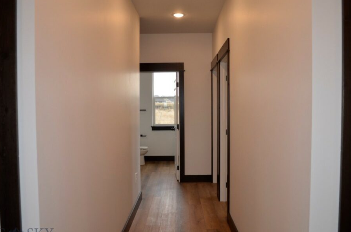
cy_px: 117
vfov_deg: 42.2
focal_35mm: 31
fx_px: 302
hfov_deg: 60.4
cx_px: 179
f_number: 3.5
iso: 280
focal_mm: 18
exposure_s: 1/125
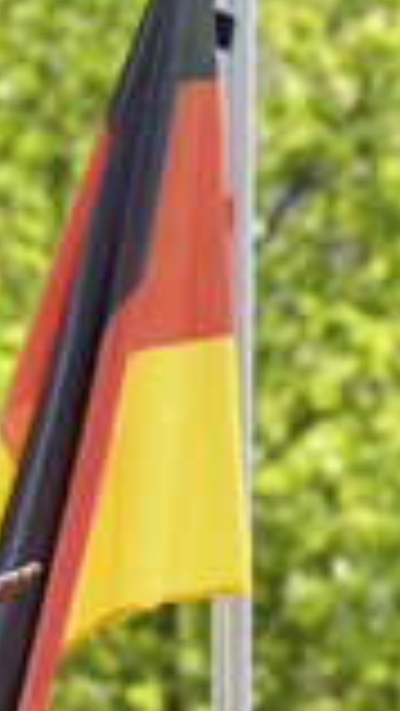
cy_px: 378
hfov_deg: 0.8
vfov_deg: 1.4
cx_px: -587
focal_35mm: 1494
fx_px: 28141
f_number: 11
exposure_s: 1/250
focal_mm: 500
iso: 400
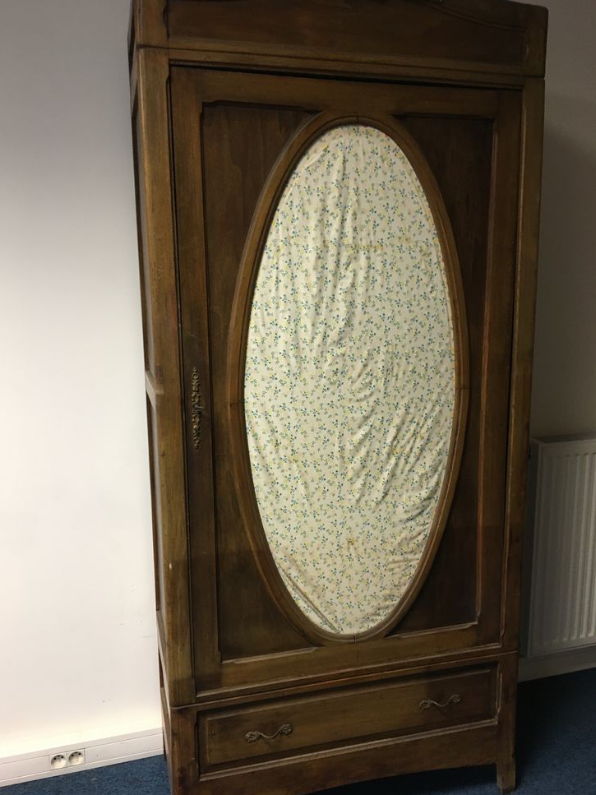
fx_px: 689
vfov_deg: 60.0
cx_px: 293
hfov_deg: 46.8
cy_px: 406
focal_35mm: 30
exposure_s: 1/33
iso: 125
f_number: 2.2
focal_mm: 4.15
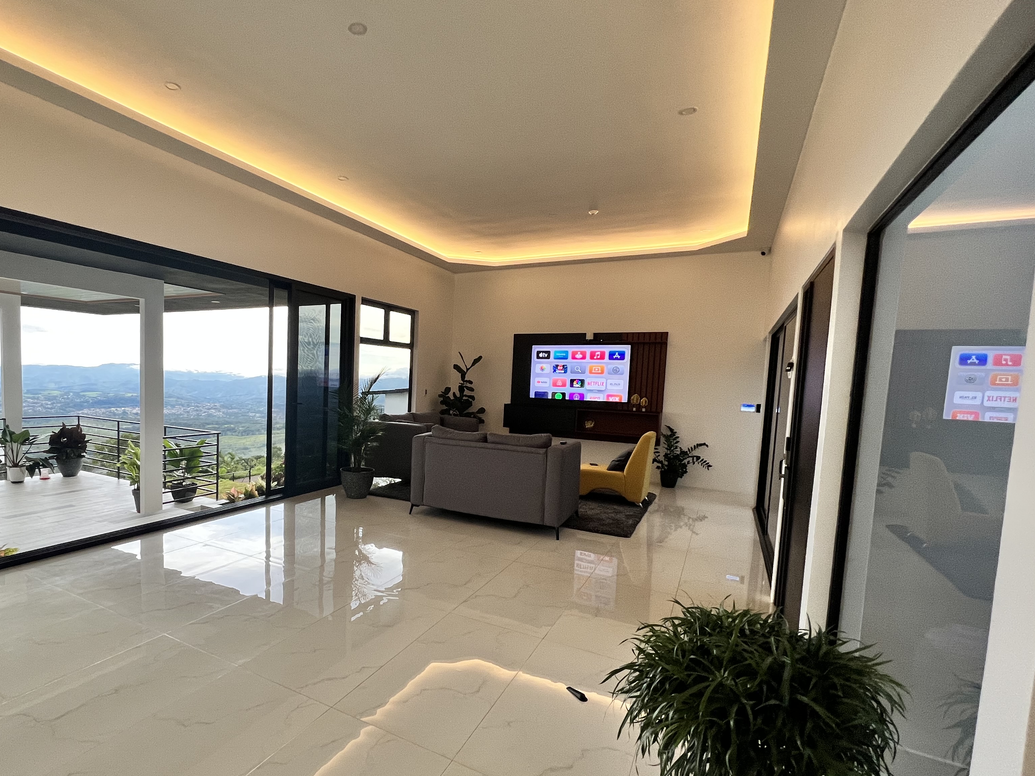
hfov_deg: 89.5
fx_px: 508
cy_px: 420
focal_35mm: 17
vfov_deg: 74.6
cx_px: 399
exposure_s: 1/120
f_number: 1.8
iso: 160
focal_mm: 1.57
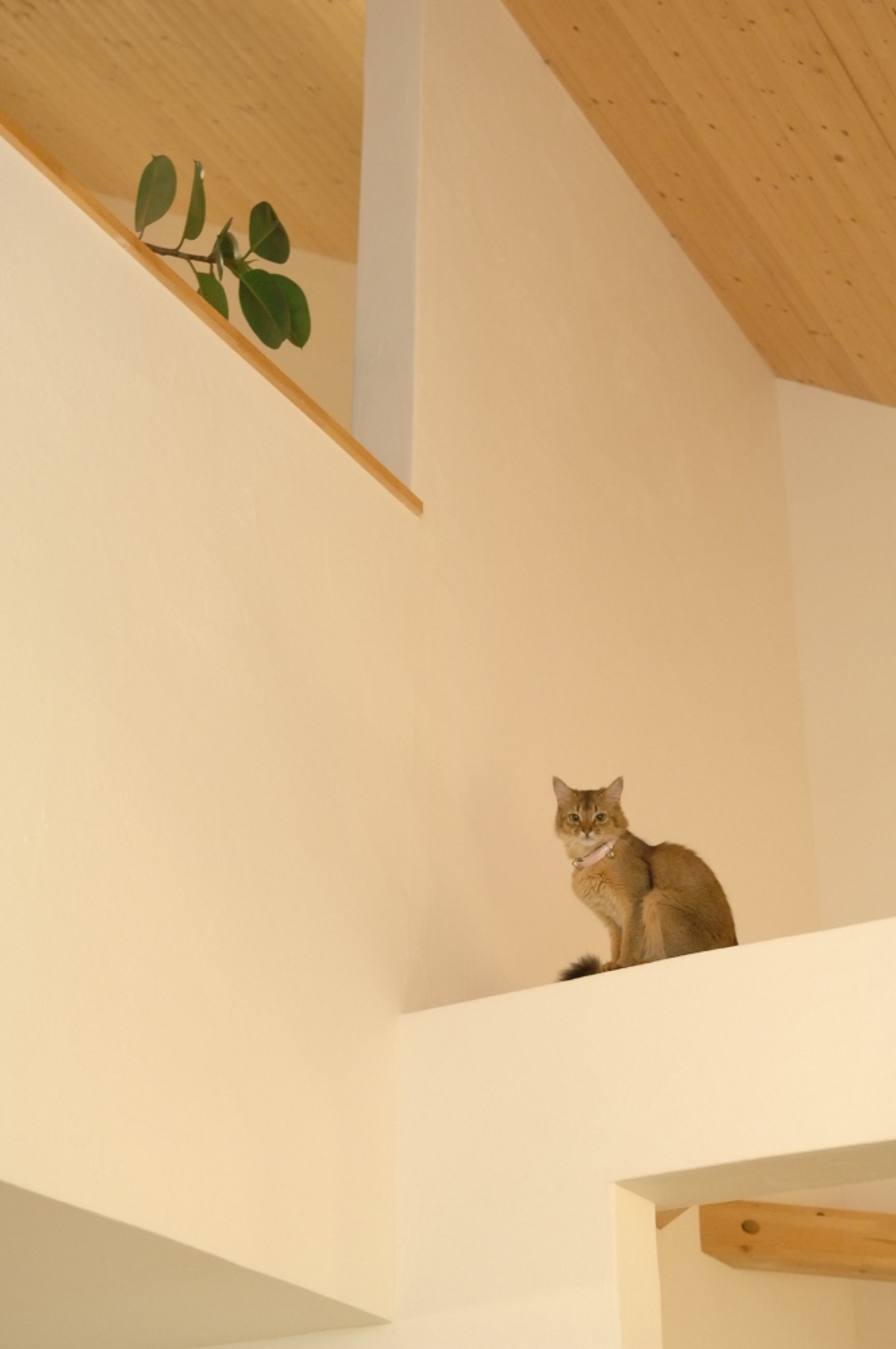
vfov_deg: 35.1
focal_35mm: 57
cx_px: 448
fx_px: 2134
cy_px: 674
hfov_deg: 23.7
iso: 800
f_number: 4
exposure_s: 1/40
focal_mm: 38
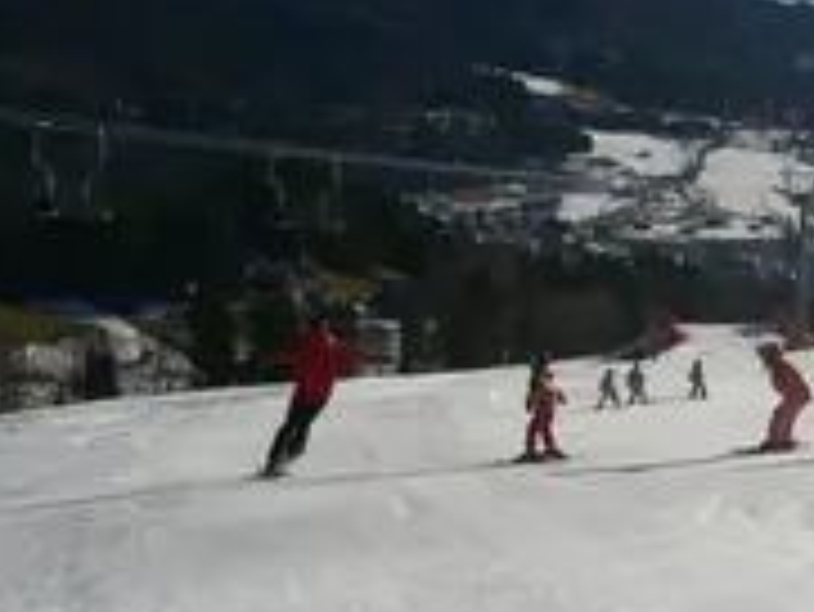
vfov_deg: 17.5
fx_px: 1977
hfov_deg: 22.5
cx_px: 778
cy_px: 162
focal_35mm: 84
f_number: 4.3
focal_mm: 6.2
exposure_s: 1/1250
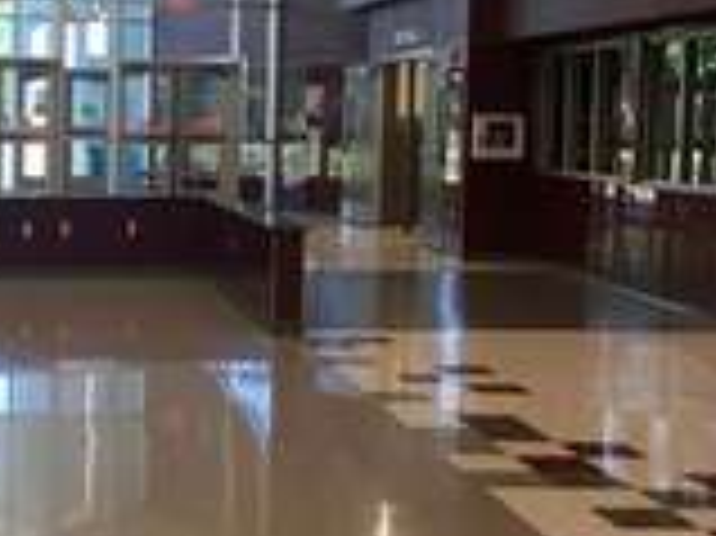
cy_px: 203
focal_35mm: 73
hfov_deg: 25.6
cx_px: 36
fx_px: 1509
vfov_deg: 20.1
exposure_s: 1/30
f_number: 2.2
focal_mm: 4.15
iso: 32
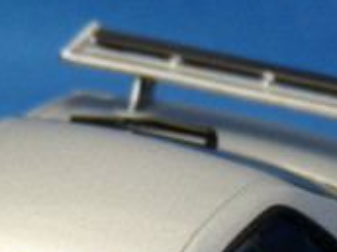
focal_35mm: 499
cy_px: 465
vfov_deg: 3.0
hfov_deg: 4.0
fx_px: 4858
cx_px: -35
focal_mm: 13.3
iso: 100
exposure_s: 1/40
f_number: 3.4
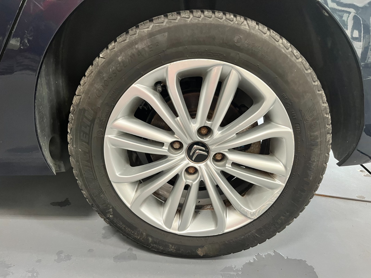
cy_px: 139
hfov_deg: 67.3
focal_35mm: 26
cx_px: 186
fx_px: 279
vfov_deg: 53.1
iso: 200
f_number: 1.6
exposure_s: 1/50
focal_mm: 5.1
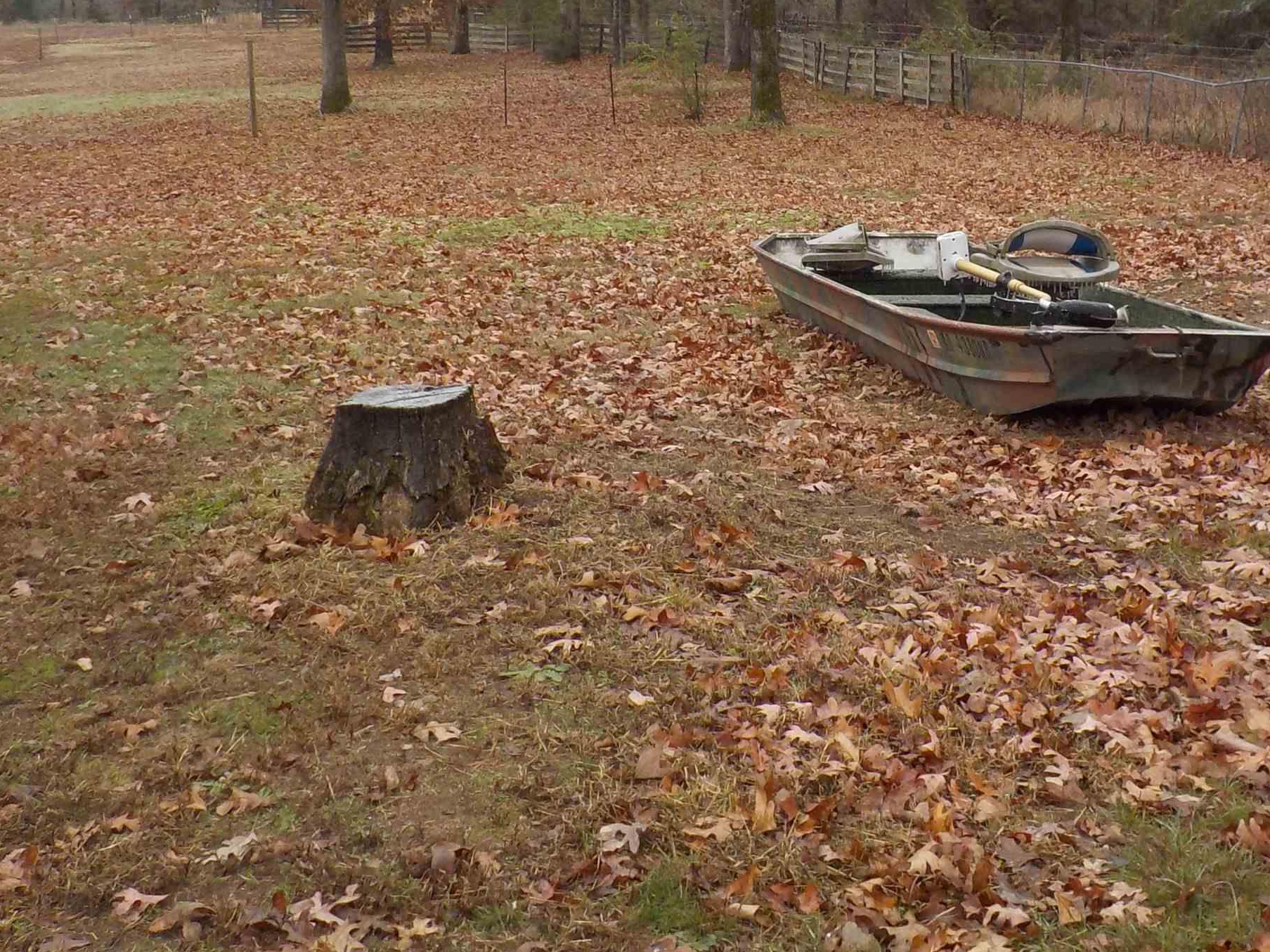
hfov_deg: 37.2
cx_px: 830
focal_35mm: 51
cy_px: 167
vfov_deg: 27.9
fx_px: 1871
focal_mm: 4.1
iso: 125
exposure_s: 1/250
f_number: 3.3
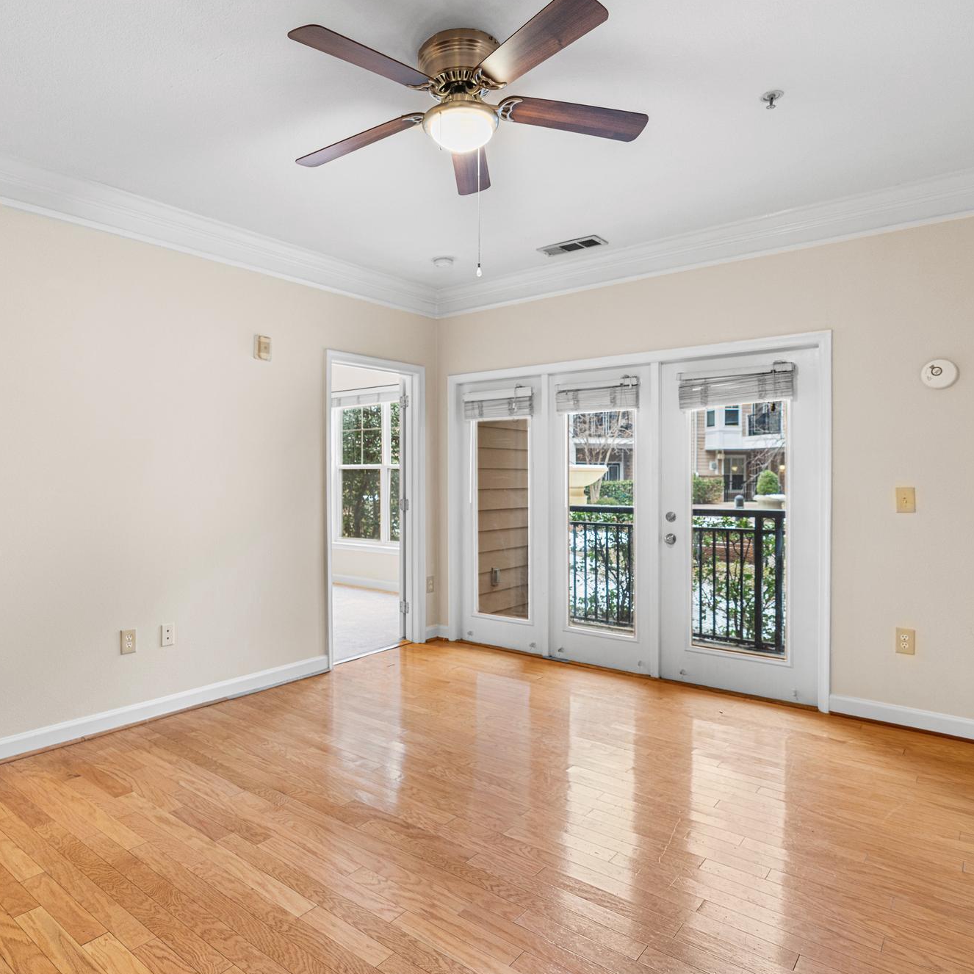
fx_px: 669
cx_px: 425
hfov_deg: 71.8
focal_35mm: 21
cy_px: 482
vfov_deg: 72.1
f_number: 4
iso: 500
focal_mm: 16
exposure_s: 1/10
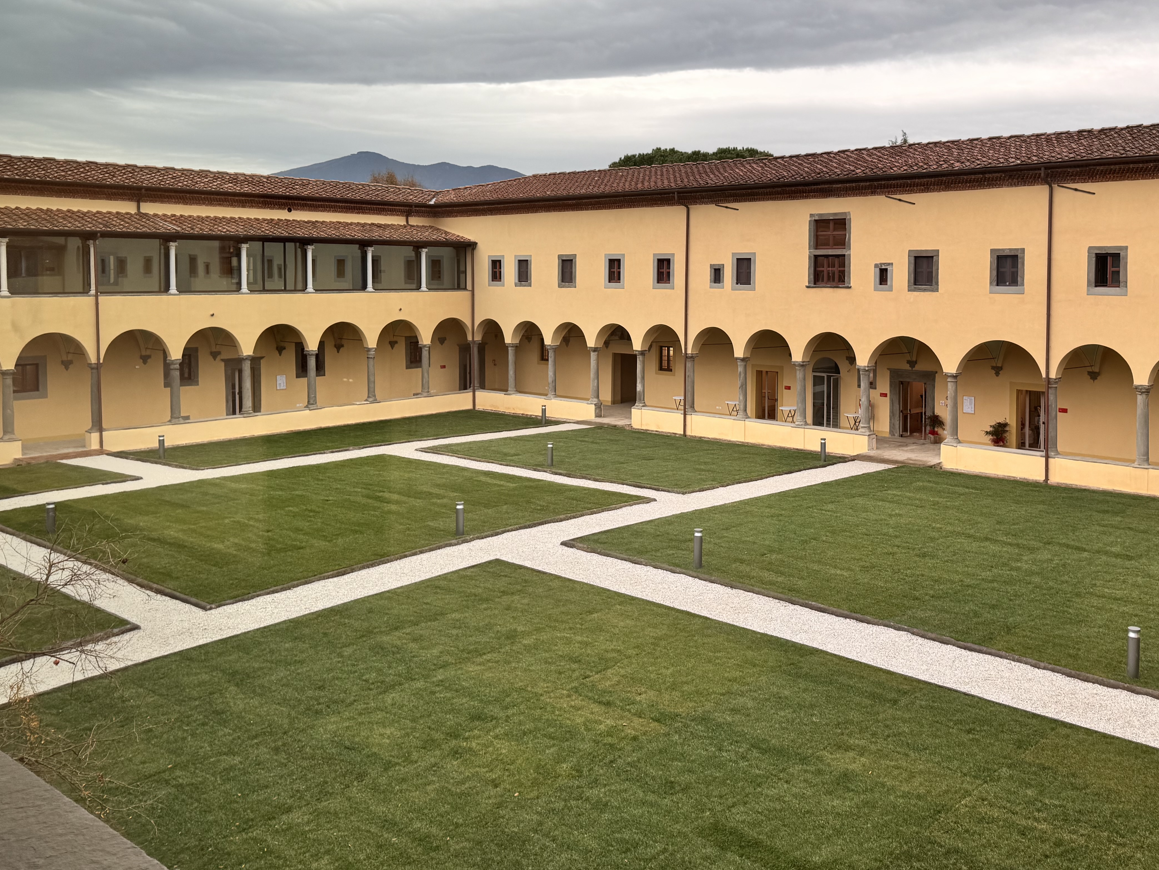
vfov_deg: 42.6
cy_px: 319
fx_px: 1105
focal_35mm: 33
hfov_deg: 55.0
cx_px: 689
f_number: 1.78
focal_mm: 6.76
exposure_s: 1/539
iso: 80
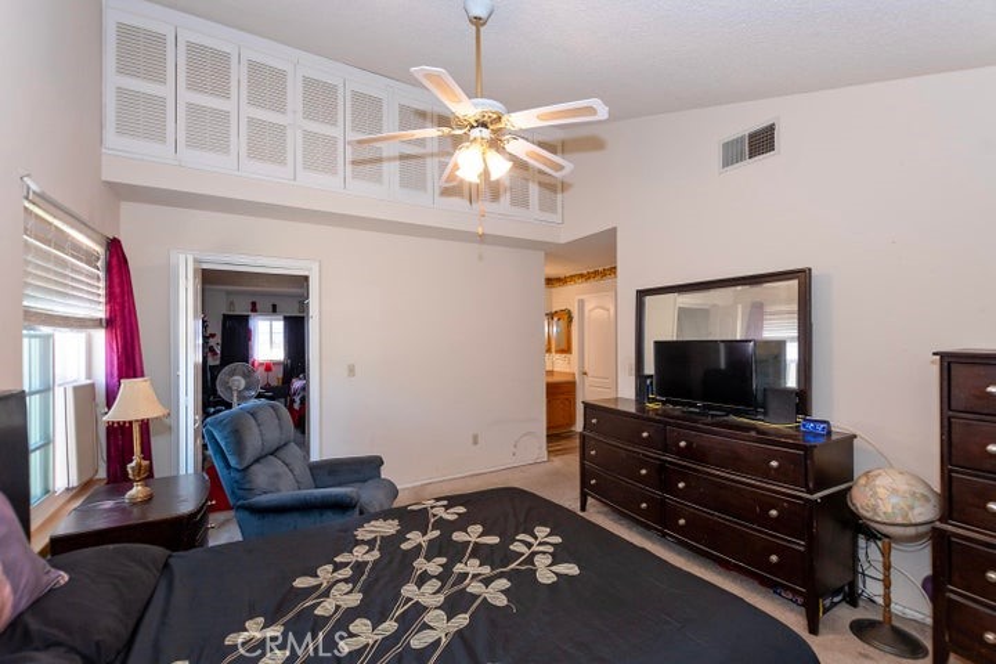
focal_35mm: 15
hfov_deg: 100.4
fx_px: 415
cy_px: 332
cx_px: 498
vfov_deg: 77.3
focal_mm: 10
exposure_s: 1/60
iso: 400
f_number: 5.6
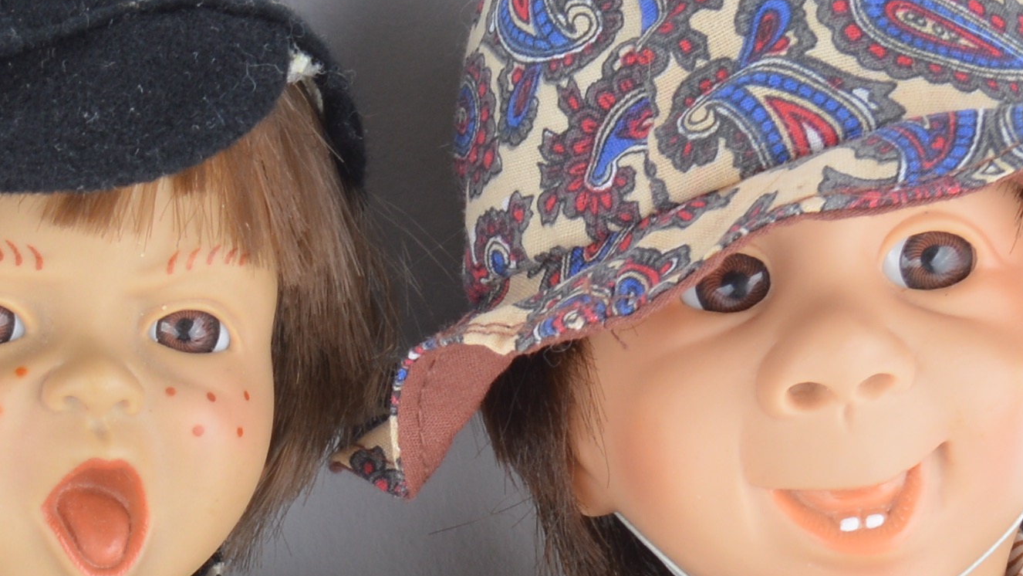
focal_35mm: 249
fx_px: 6765
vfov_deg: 4.8
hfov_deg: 8.5
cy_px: 952
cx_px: -494
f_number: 10
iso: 100
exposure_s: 1/25
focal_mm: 35
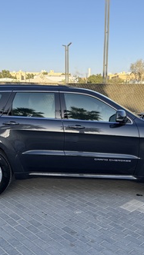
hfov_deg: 32.9
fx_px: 244
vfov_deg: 55.3
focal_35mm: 36
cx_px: 70
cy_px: 125
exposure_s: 1/582
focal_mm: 6.76
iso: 80
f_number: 1.78
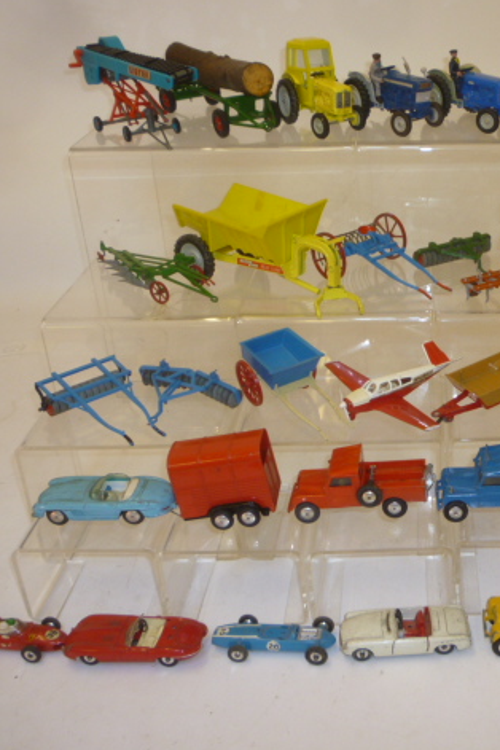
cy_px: 374
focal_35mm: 41
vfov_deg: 47.4
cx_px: 432
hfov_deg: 31.4
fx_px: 854
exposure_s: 1/30
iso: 100
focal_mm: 5.2
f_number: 3.3
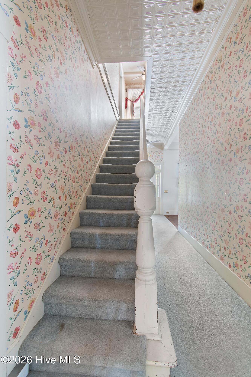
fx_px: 157
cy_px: 188
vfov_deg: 100.4
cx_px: 126
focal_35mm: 15
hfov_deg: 77.3
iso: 100
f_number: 4.5
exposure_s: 1.6
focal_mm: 10
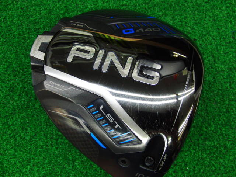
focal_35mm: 37
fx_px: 252
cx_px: 118
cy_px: 88
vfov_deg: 38.7
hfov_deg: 50.1
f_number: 3.6
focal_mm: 6.42
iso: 400
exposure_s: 1/60
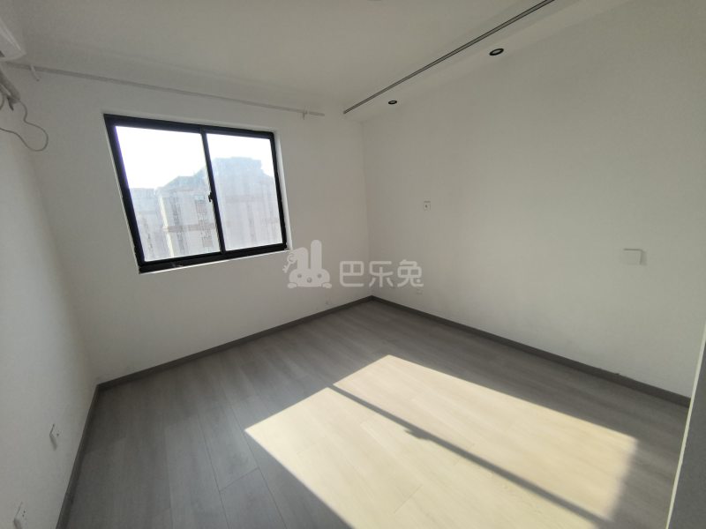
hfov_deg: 106.2
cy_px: 264
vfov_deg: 89.9
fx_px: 265
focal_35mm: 13
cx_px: 353
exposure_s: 1/605
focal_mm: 1.95
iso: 50
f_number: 2.2
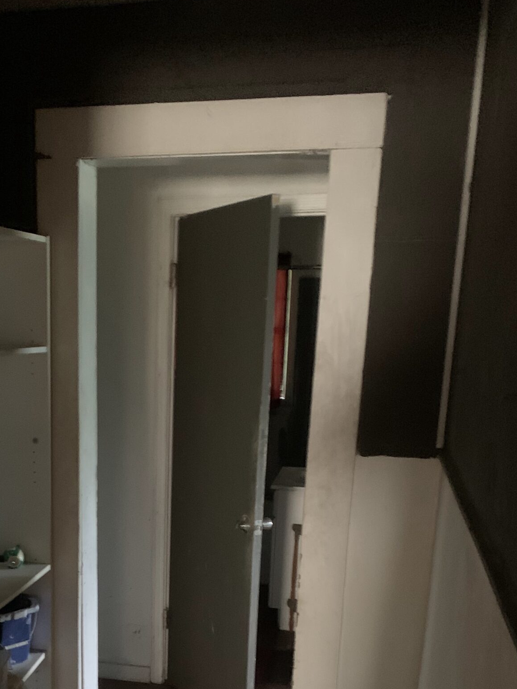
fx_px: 856
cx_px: 129
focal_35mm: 43
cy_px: 549
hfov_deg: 32.9
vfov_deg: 42.0
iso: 800
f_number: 1.8
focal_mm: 4.25
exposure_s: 1/15
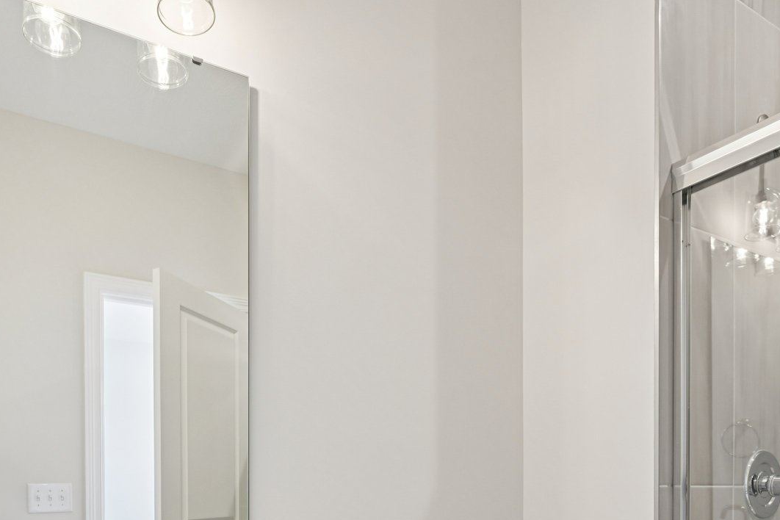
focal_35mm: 27
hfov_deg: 66.9
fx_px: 585
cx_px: 324
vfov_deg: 42.5
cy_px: 501
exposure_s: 1/15
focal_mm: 14
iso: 320
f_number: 8
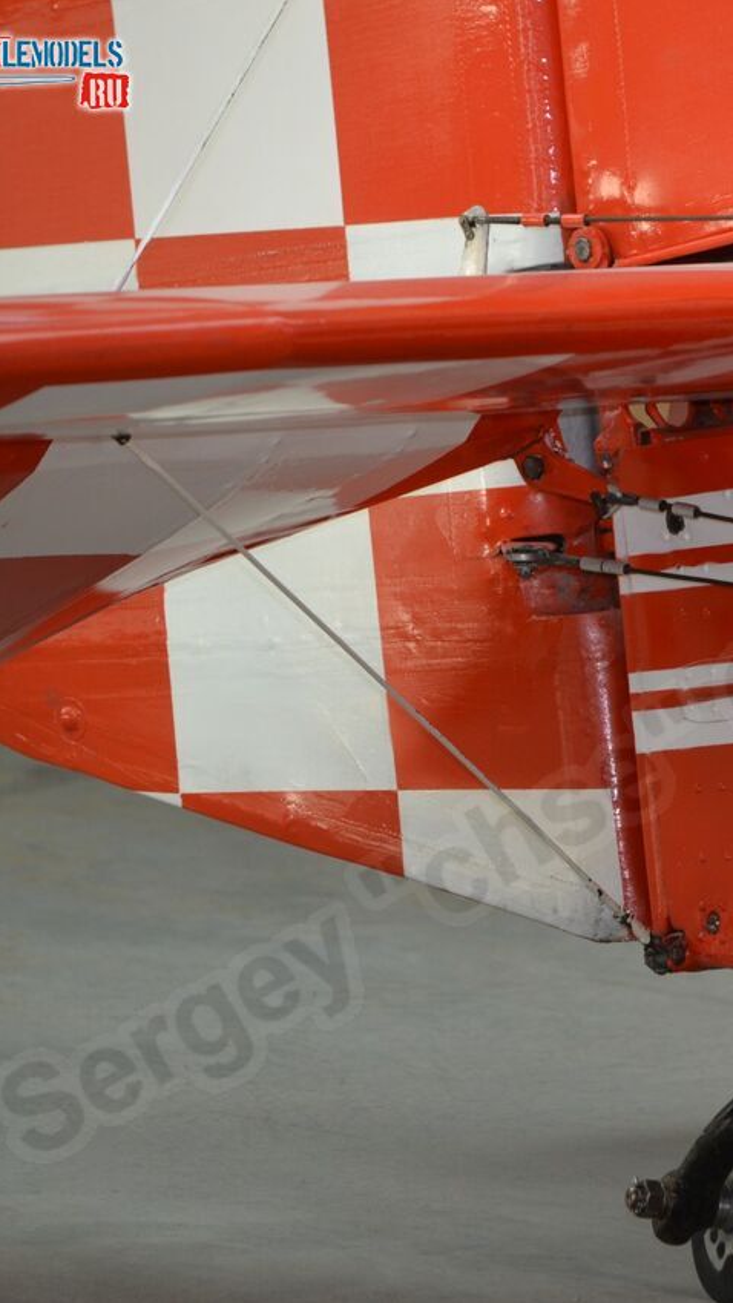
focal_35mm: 391
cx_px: 833
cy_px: 652
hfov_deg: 3.1
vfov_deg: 5.5
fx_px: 13494
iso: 400
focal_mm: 165
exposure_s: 1/100
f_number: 5
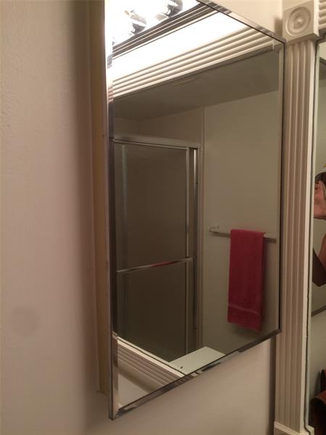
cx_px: 163
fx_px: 364
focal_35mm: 29
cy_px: 218
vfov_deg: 61.7
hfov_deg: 48.2
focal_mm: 4.15
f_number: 2.2
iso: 40
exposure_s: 1/30
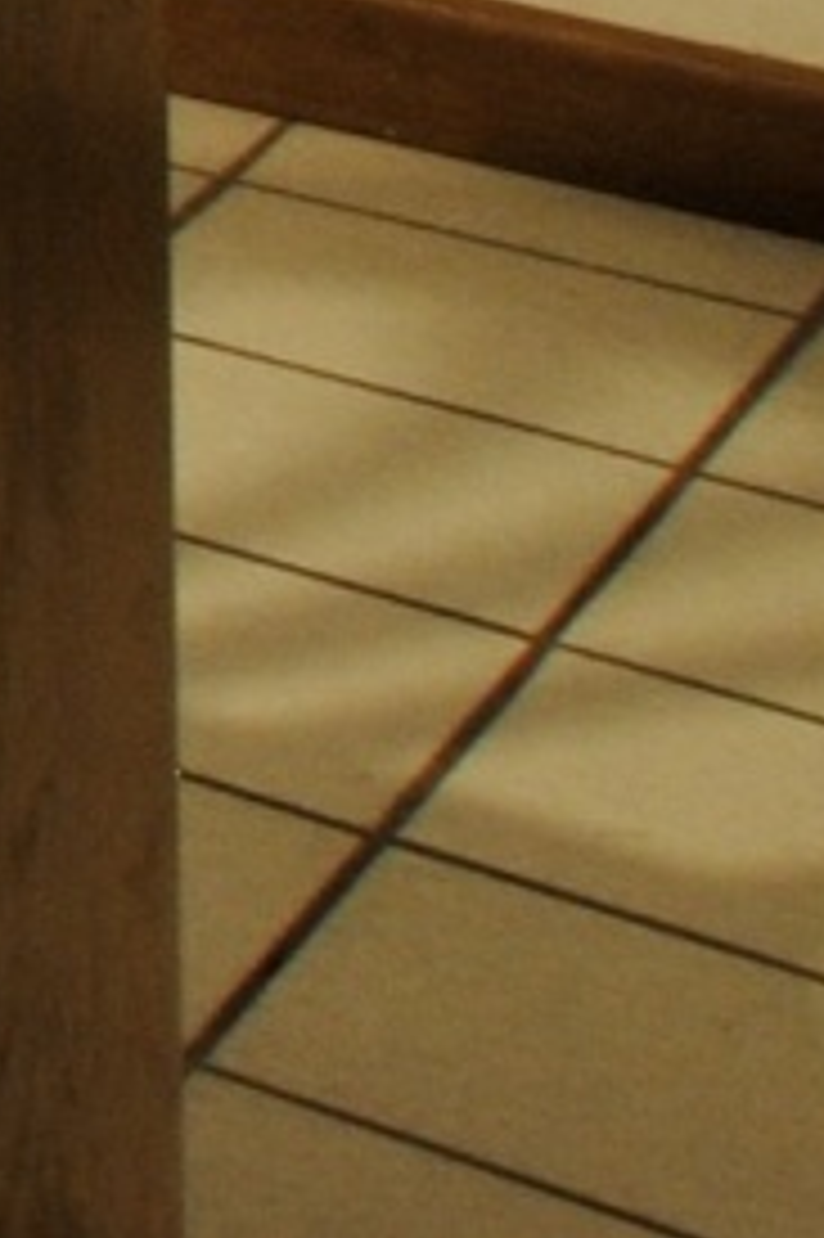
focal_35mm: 140
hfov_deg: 5.5
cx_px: -3890
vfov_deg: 11.4
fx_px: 4812
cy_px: -1958
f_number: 8
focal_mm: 10
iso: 200
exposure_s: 1/1.3
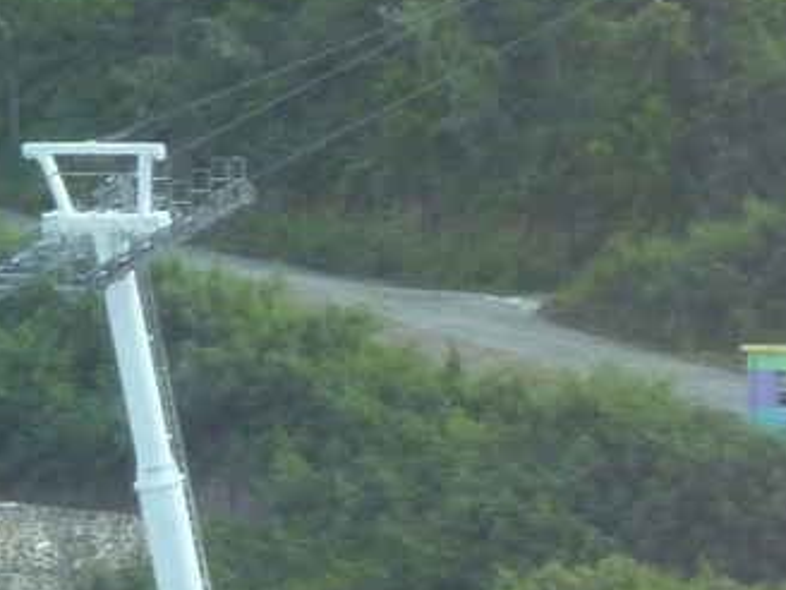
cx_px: -633
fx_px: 20368
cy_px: 885
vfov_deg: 1.7
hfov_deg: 2.2
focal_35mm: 897
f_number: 5.9
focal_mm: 36
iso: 320
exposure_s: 1/125
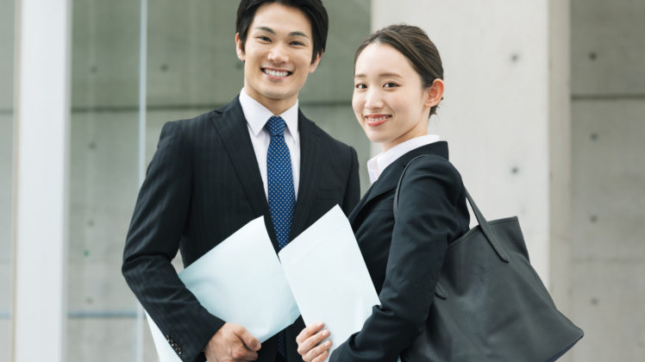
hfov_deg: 19.0
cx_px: 317
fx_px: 1932
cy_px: 171
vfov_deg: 10.7
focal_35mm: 113
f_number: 4.5
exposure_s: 1/160
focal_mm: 105
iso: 400
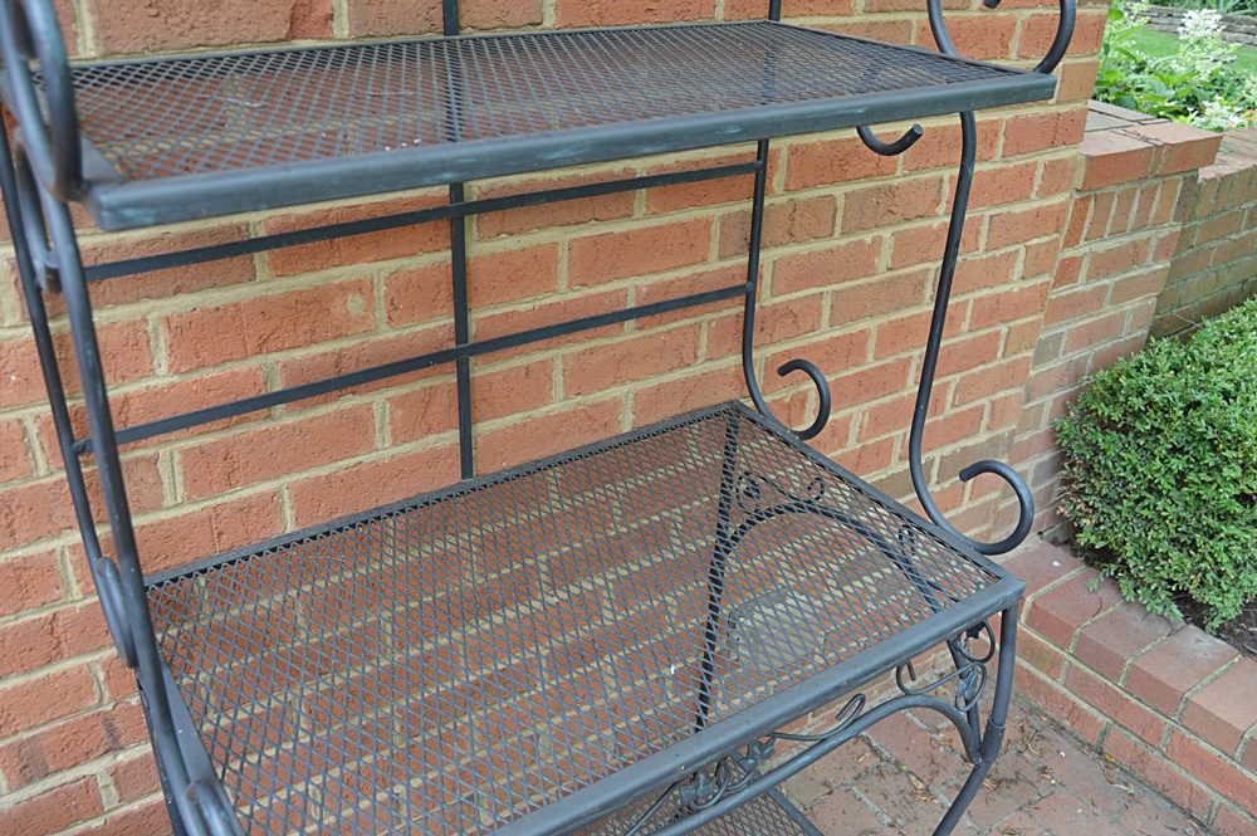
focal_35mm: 28
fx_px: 994
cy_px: 418
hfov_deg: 64.6
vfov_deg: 45.6
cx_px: 628
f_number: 5
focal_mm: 19
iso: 400
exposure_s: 1/100
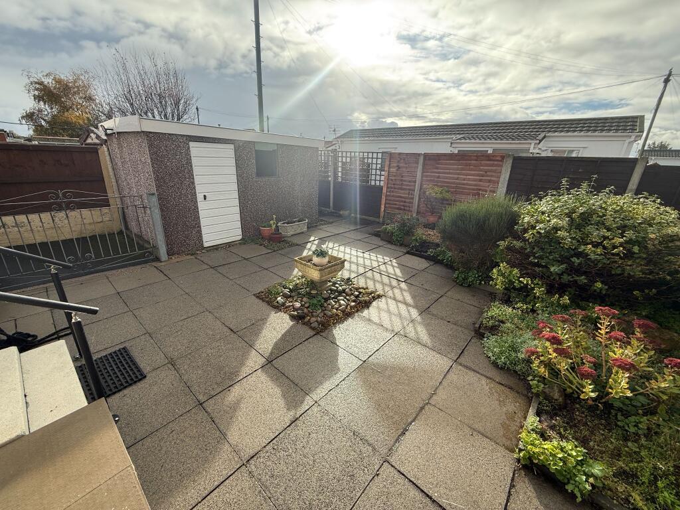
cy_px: 255
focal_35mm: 14
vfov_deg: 85.7
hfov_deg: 102.1
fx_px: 275
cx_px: 340
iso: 50
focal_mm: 2.22
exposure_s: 1/779
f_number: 2.2
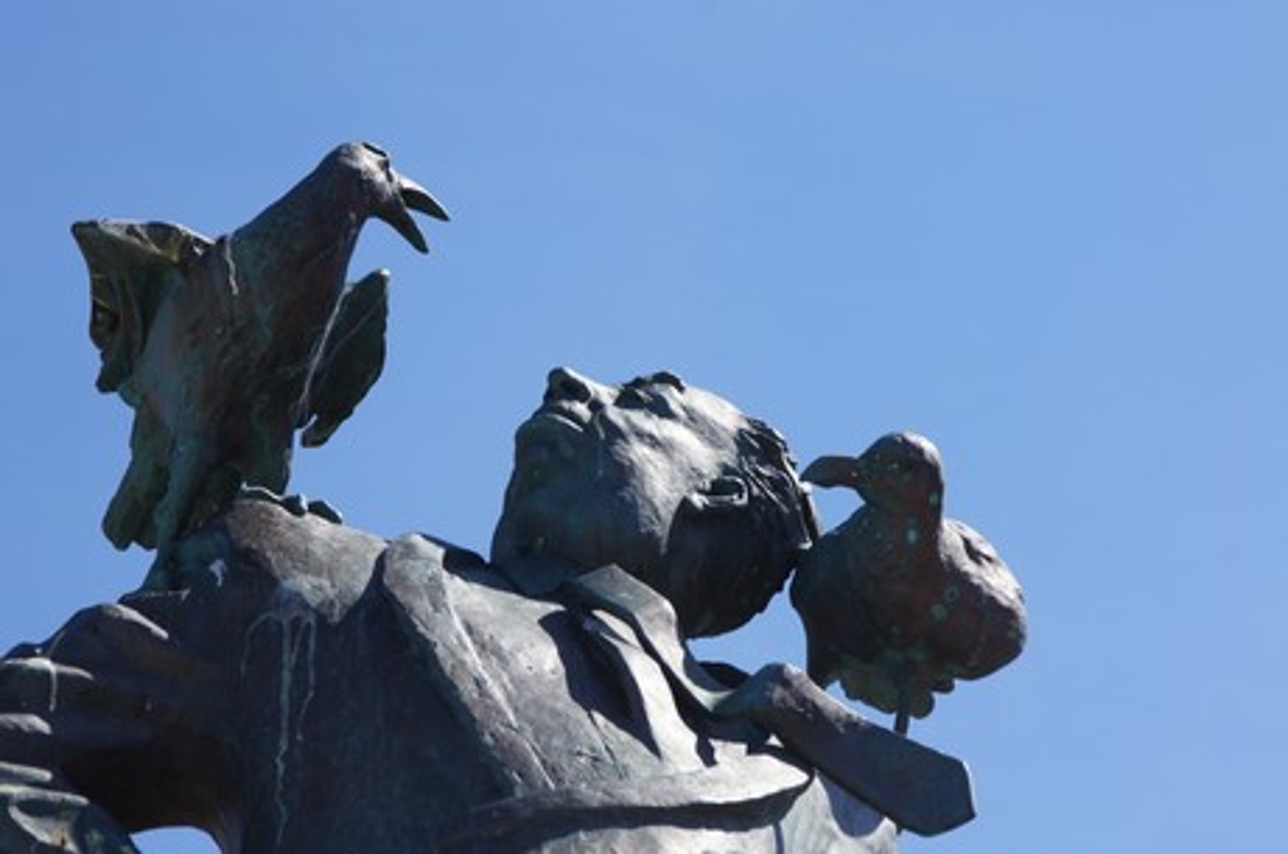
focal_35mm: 135
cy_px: 427
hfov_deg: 15.2
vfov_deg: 10.1
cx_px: 644
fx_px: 4822
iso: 100
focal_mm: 90
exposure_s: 1/200
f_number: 9
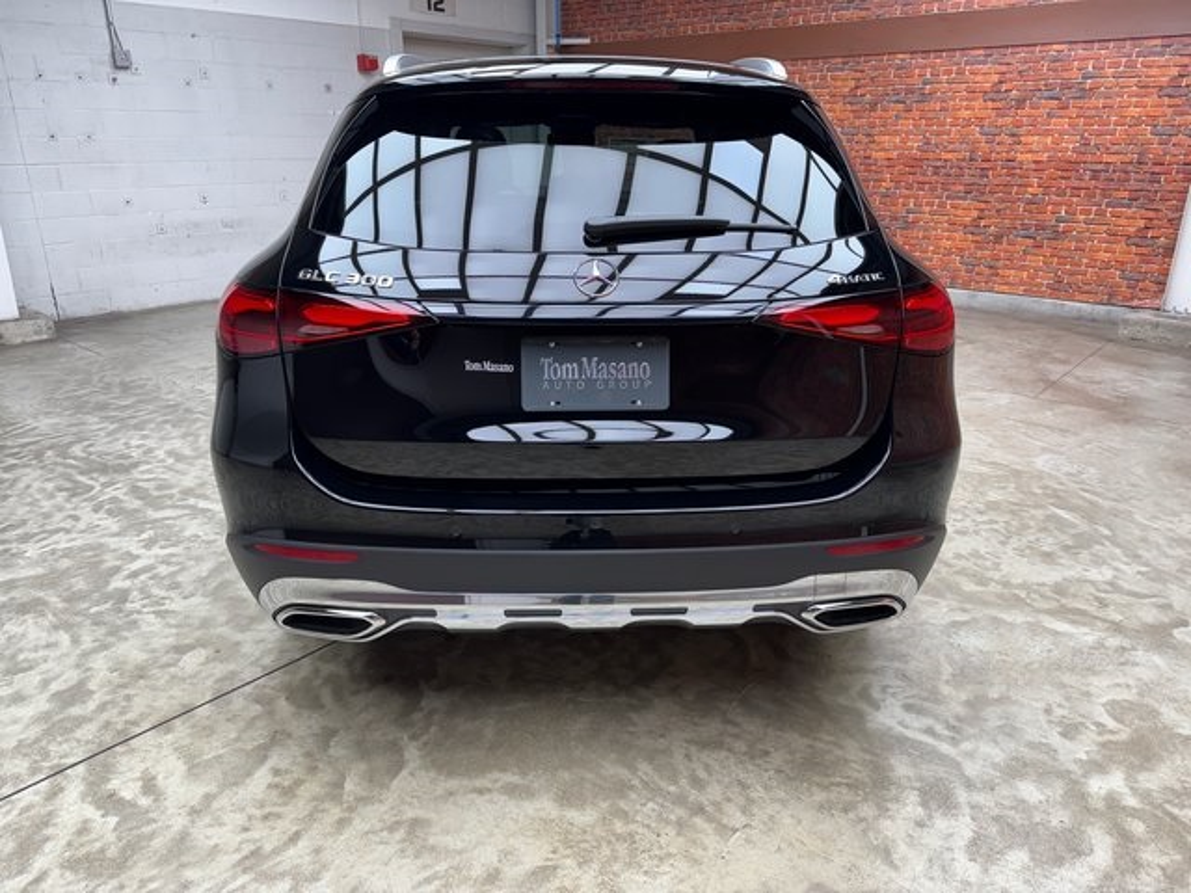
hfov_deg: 71.6
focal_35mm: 24
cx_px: 596
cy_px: 446
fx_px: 826
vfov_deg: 56.8
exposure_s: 1/120
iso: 100
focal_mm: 6.76
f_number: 1.78
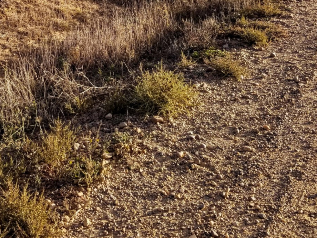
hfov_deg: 33.5
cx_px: 108
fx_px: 522
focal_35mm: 57
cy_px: 7
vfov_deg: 24.6
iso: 50
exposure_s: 1/1212
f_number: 1.7
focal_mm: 4.3
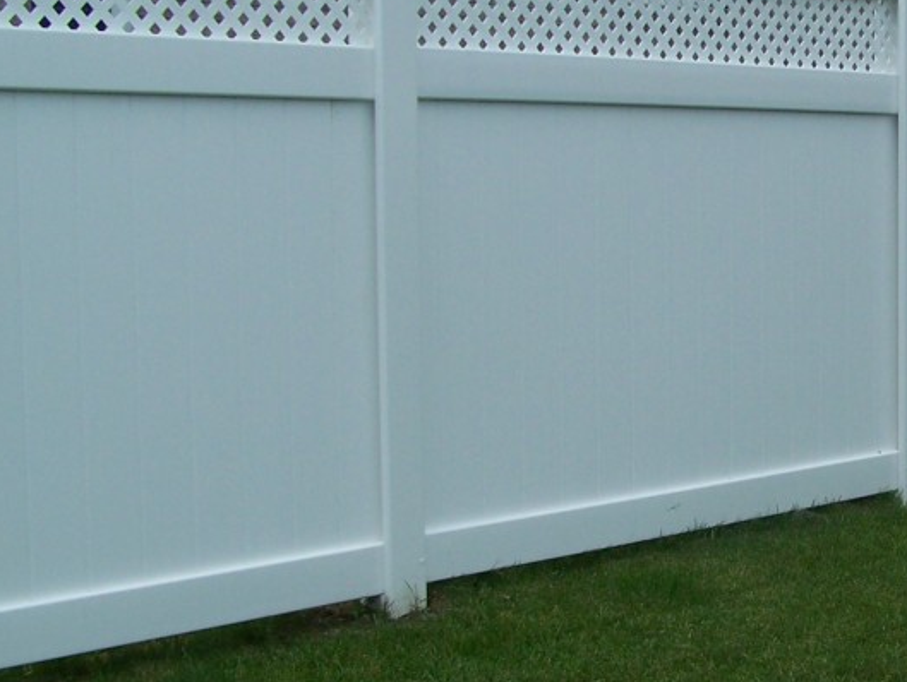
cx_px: 989
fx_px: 2256
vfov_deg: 17.2
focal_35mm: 86
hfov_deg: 21.6
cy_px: 332
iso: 80
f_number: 5.6
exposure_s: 1/800
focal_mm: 6.3
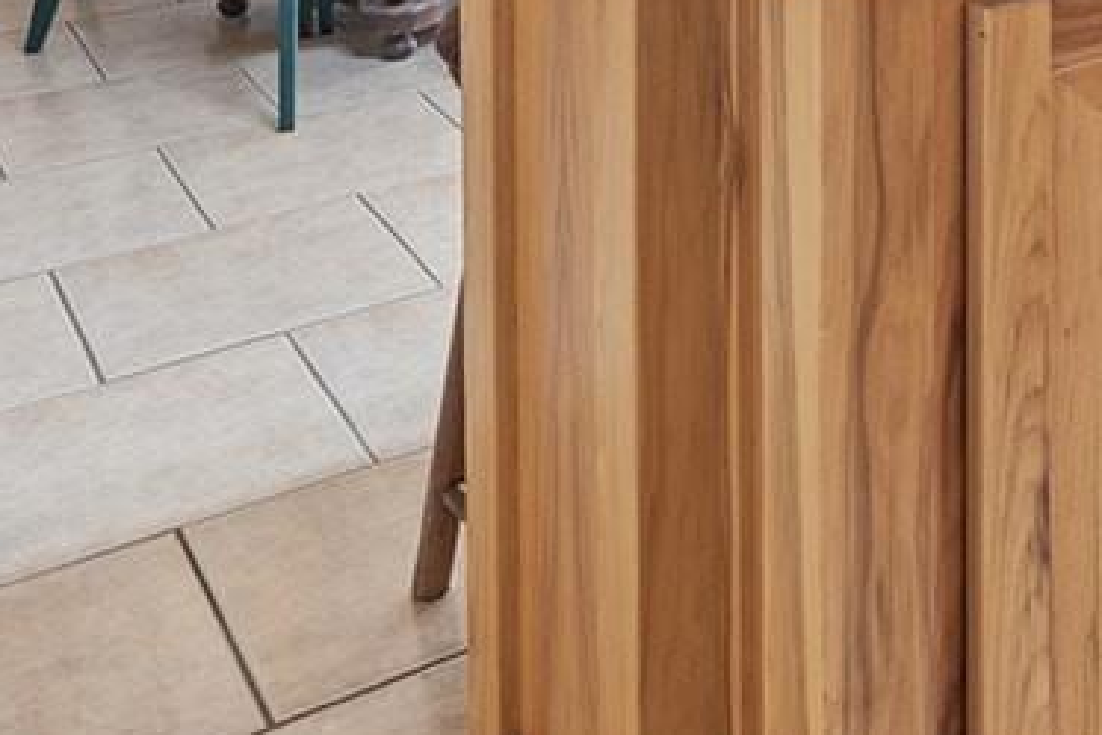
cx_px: 1220
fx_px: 1837
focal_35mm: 60
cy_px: -245
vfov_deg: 20.5
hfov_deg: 29.9
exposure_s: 1/13
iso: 400
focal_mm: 14
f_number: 8
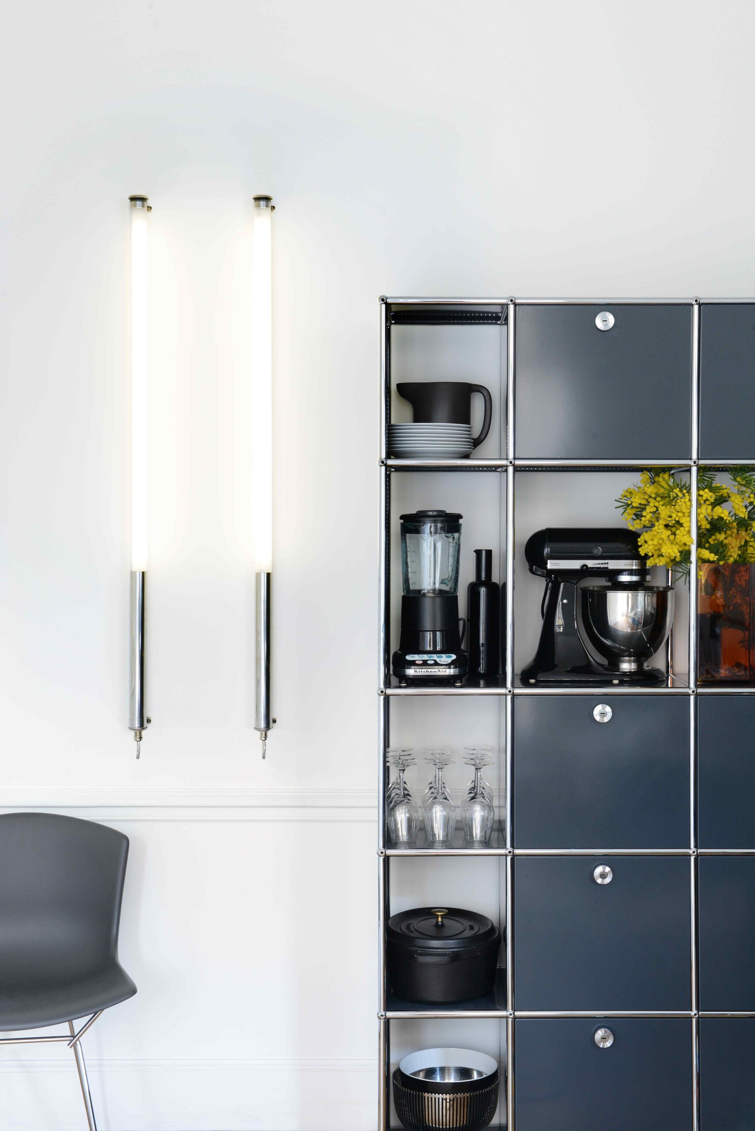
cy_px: 566
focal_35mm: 55
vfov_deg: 36.2
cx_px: 378
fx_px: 1728
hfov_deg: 24.6
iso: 800
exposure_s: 1/1.3
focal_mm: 55
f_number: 13
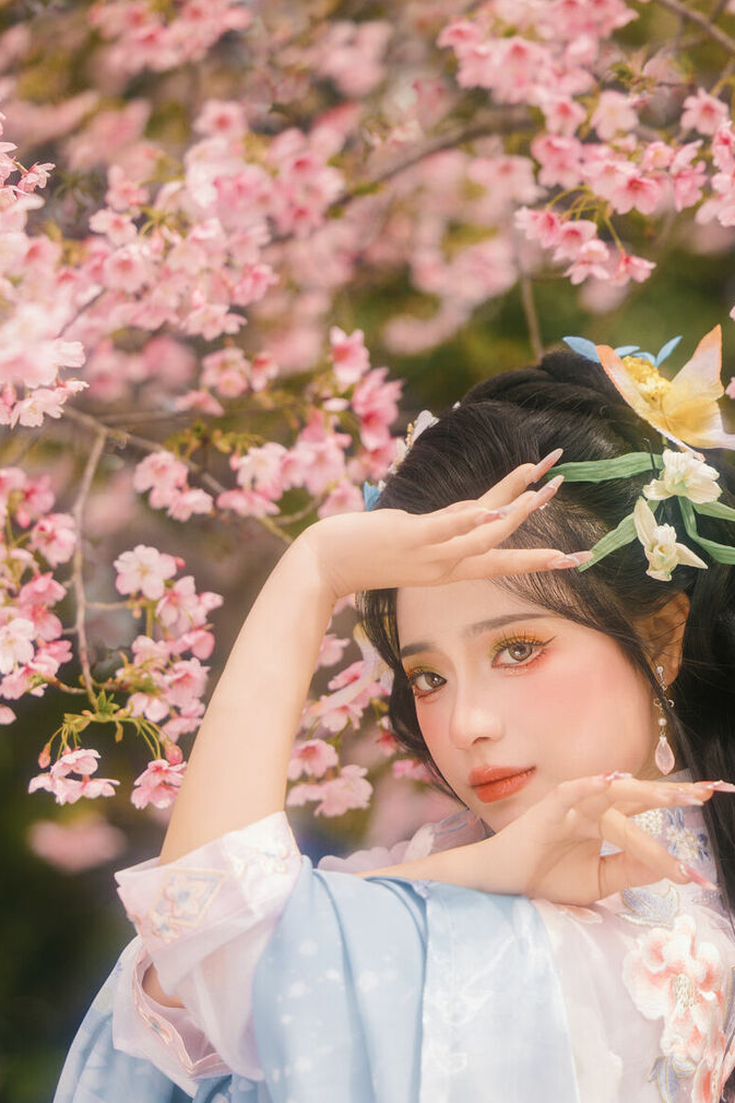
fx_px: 6402
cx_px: 533
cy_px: 763
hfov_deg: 6.6
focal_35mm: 209
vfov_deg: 9.8
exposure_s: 1/1000
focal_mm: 135
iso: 100
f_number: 2.8
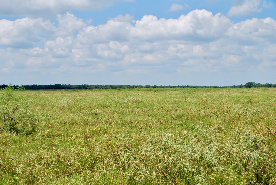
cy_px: 93
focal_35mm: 67
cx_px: 140
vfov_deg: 20.4
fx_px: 514
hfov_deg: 30.0
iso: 100
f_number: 9
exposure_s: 1/320
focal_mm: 44
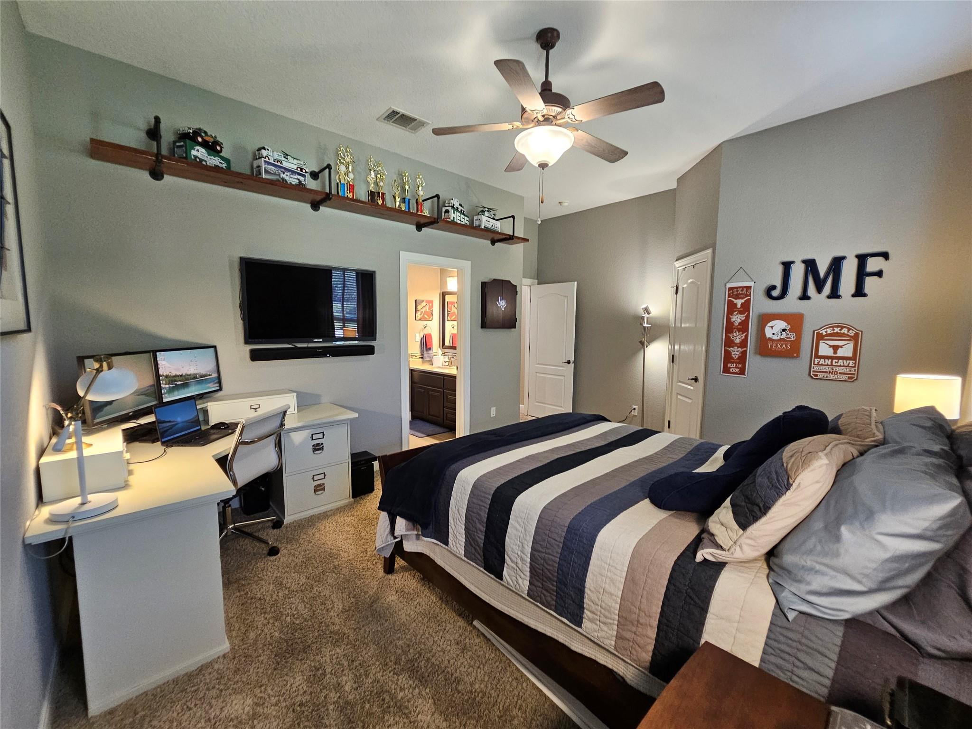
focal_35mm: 13
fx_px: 365
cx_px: 486
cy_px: 364
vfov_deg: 89.9
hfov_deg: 106.2
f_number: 2.2
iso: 320
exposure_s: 1/40
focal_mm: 2.2
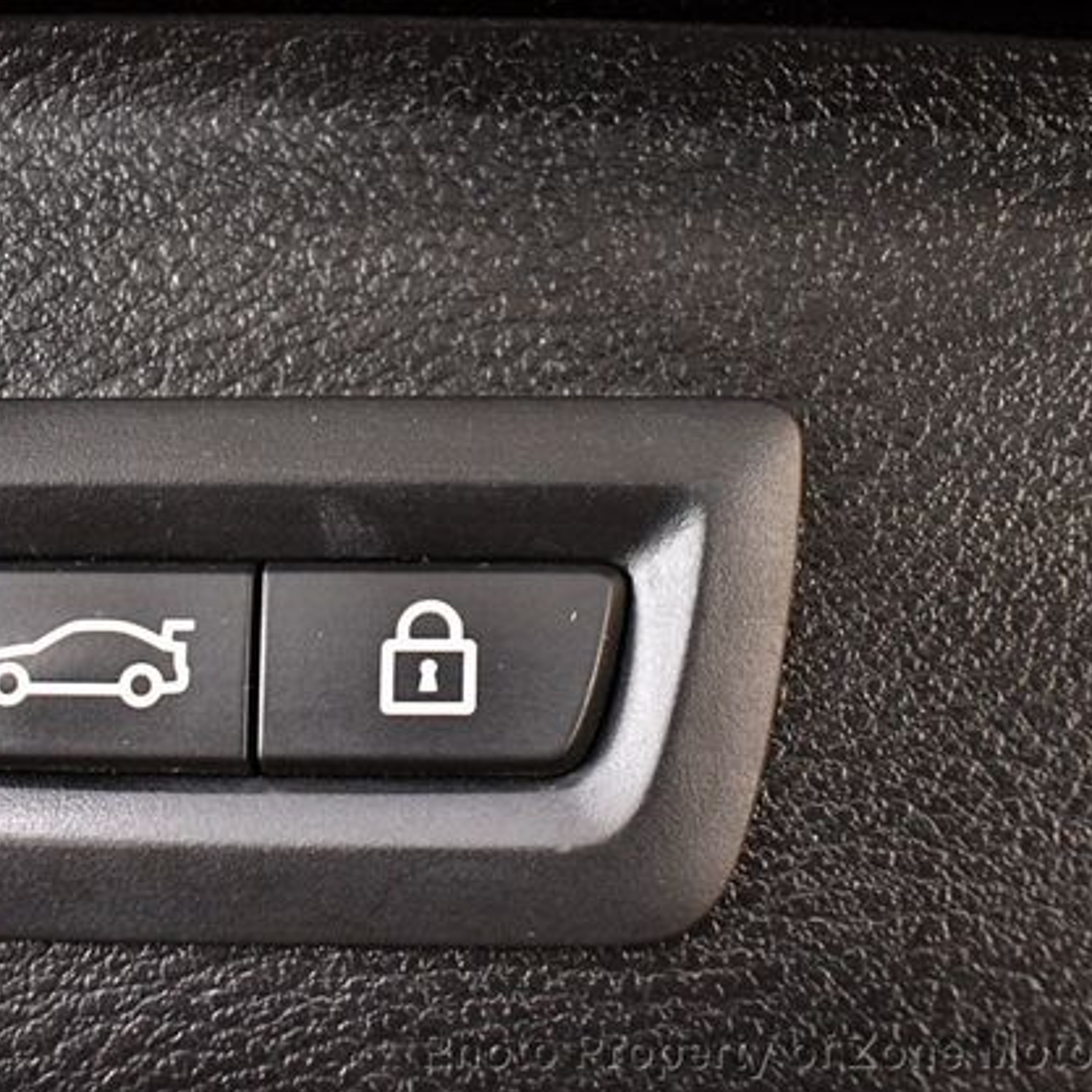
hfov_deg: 35.8
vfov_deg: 36.1
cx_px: 388
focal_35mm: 47
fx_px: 1677
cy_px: 539
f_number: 3.5
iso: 3200
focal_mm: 18
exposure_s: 1/125
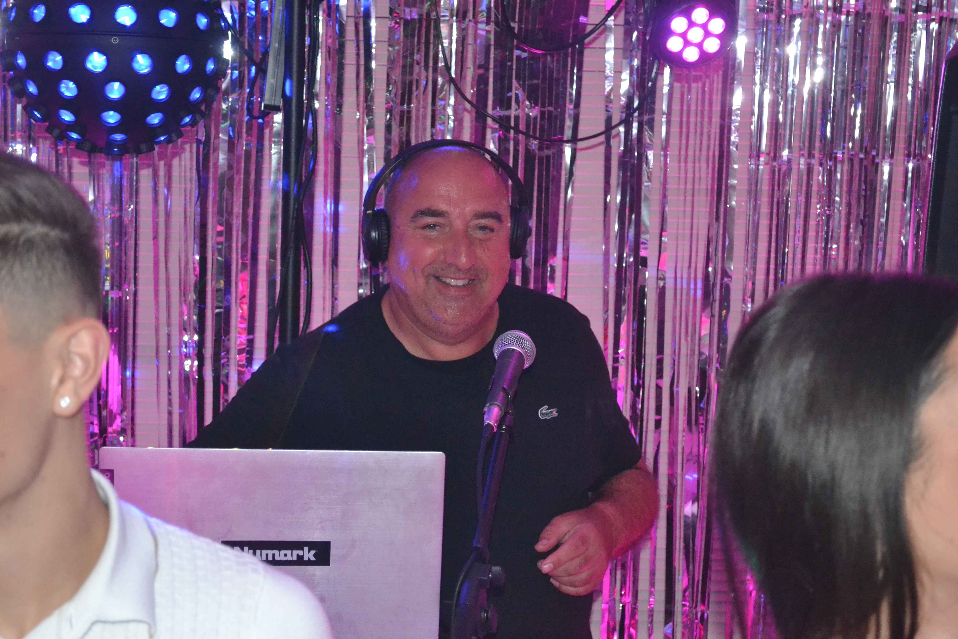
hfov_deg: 30.5
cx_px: 479
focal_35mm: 66
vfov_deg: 20.6
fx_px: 1756
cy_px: 320
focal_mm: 44
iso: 3200
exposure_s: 1/60
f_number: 5.3
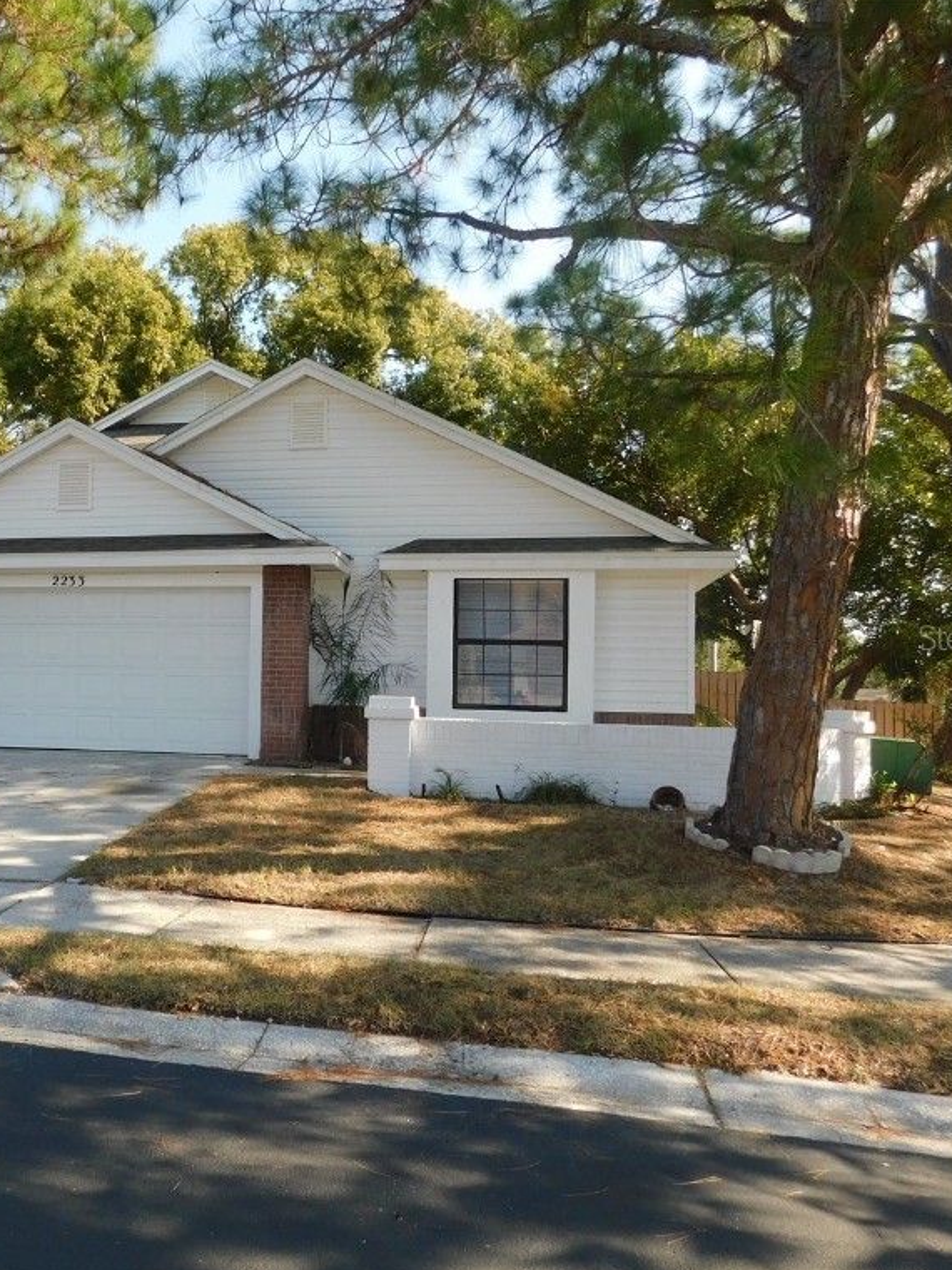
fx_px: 1137
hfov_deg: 43.7
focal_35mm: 31
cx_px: 220
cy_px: 637
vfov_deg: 58.4
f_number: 3
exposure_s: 1/500
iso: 125
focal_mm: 4
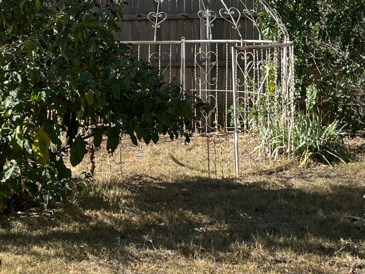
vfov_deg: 19.1
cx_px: 122
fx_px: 812
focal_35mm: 77
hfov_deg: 25.2
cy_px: 108
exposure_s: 1/1869
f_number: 1.5
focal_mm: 5.7
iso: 50
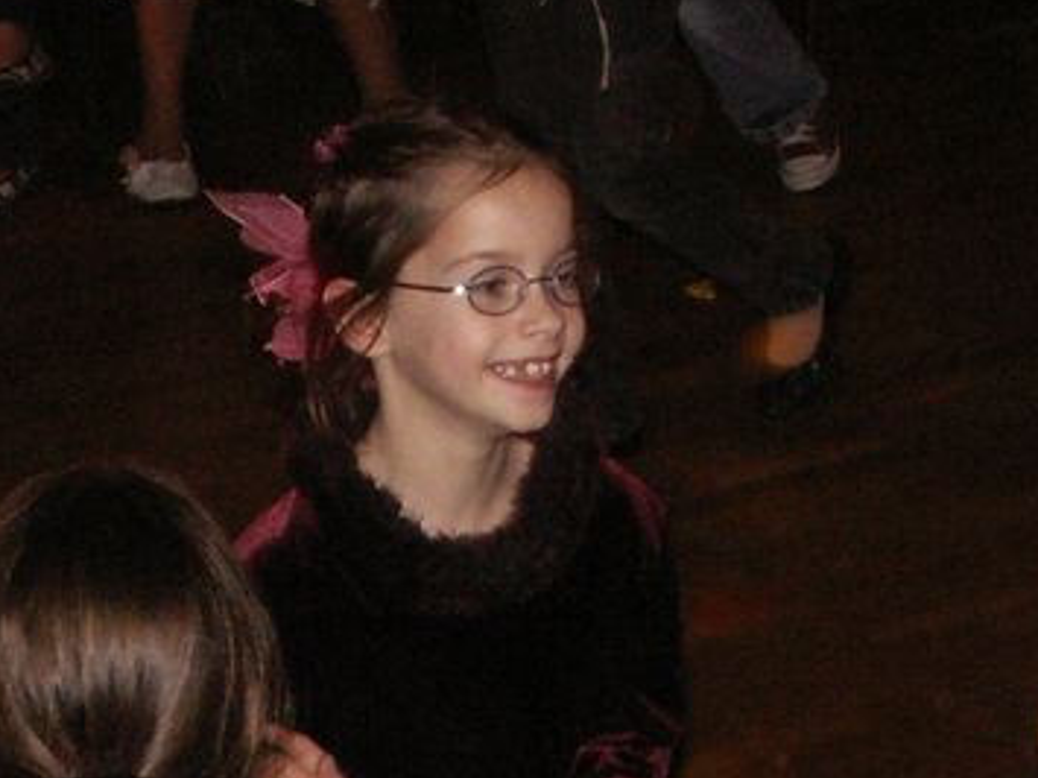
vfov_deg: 10.0
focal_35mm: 139
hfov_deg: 14.2
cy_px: 1433
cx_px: 506
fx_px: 4167
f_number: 2.8
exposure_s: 1/40
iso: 160
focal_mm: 5.86
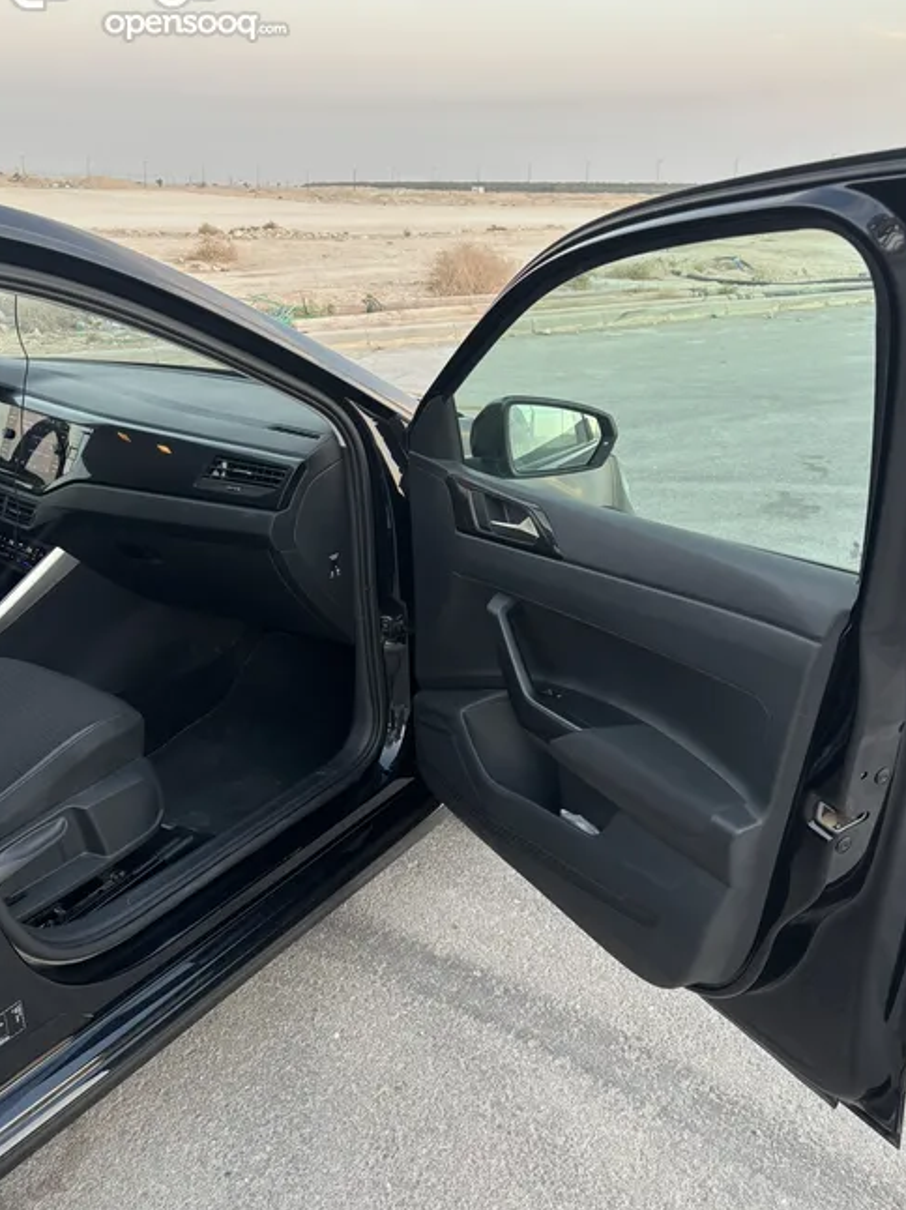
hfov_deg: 48.2
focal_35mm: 29
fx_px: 1013
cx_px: 474
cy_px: 577
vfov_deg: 61.6
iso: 100
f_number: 1.6
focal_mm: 5.96
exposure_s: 1/121
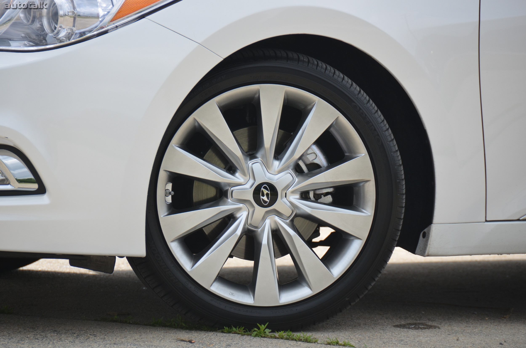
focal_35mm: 300
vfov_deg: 4.6
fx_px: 4374
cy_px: 174
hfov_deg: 6.9
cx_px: 263
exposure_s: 1/1000
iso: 400
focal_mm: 200
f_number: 5.6
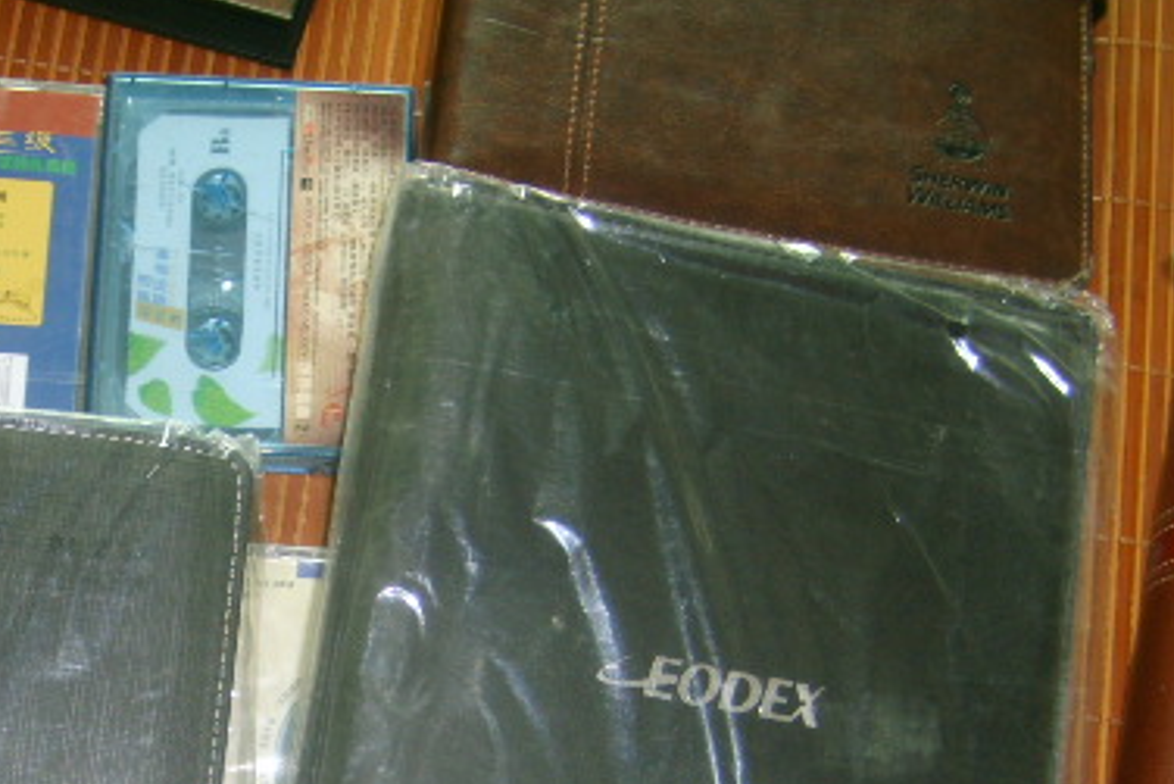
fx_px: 2023
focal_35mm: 62
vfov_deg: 21.5
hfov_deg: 31.7
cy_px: 703
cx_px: 275
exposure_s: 1/30
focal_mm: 5.8
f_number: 2.8
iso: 100
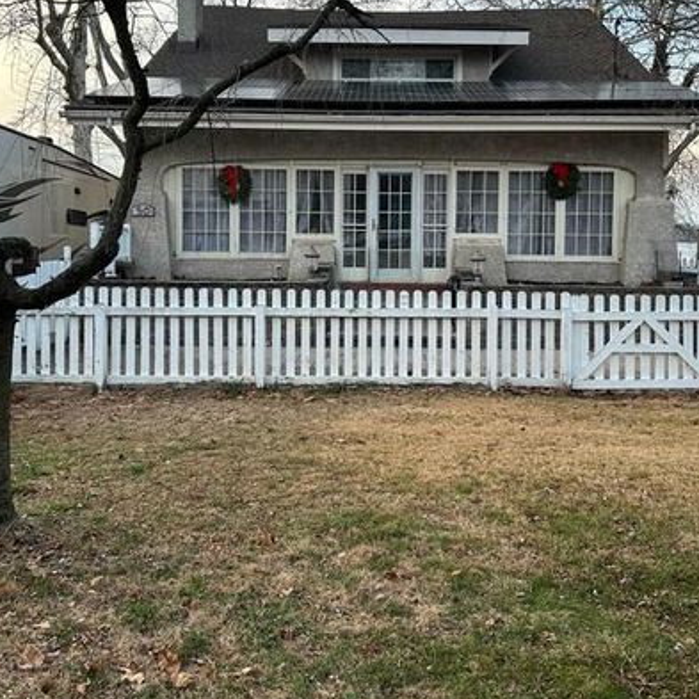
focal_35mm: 39
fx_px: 891
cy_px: 261
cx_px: 388
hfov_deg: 42.8
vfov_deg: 42.5
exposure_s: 1/121
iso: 40
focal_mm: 5.7
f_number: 1.5
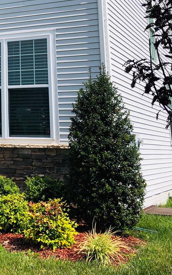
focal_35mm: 66
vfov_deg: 29.5
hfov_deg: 18.4
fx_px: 495
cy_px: 15
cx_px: -50
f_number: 1.8
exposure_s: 1/2000
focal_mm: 3.99
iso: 20
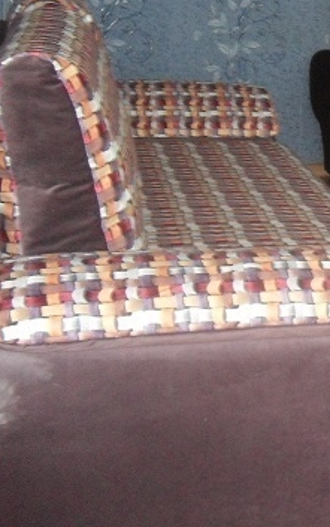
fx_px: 1207
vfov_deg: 24.2
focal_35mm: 84
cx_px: 593
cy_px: 103
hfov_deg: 13.9
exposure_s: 1/45
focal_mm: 6.3
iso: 240
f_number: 3.2
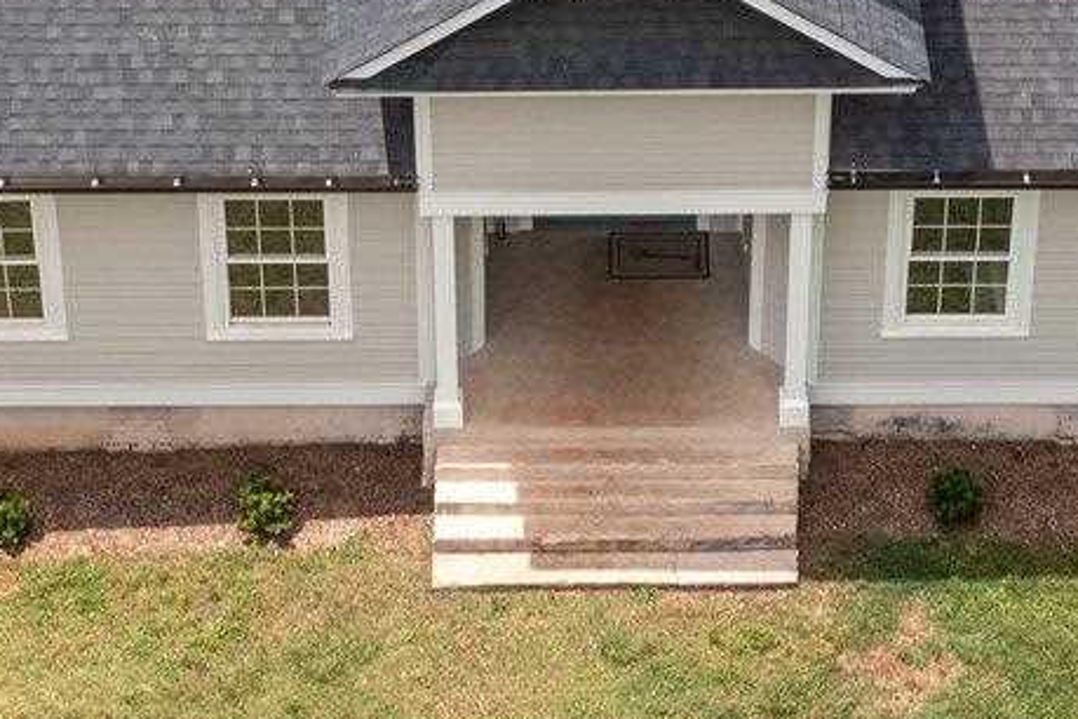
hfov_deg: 16.4
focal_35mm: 125
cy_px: -237
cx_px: 587
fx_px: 3743
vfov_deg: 10.7
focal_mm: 10.26
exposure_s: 1/320
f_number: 2.8
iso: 100
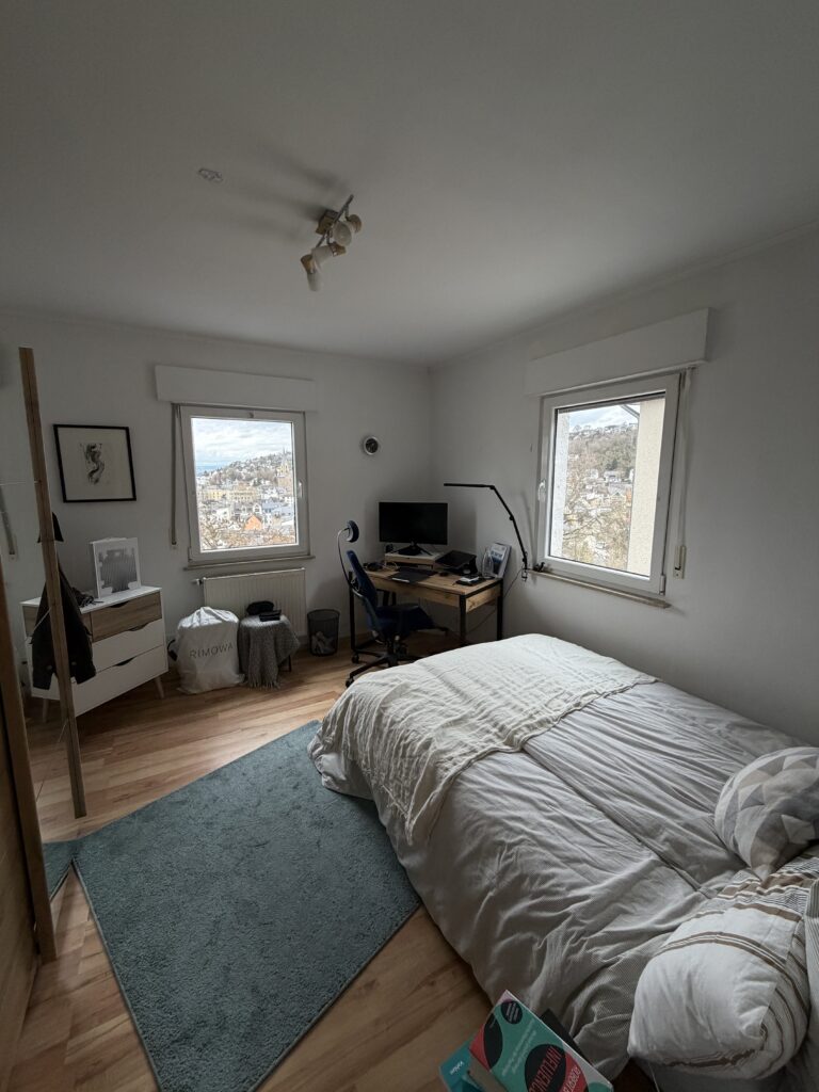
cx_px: 410
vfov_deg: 102.1
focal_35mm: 14
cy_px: 546
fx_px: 442
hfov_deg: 85.7
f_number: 2.2
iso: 320
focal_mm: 2.22
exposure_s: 1/121
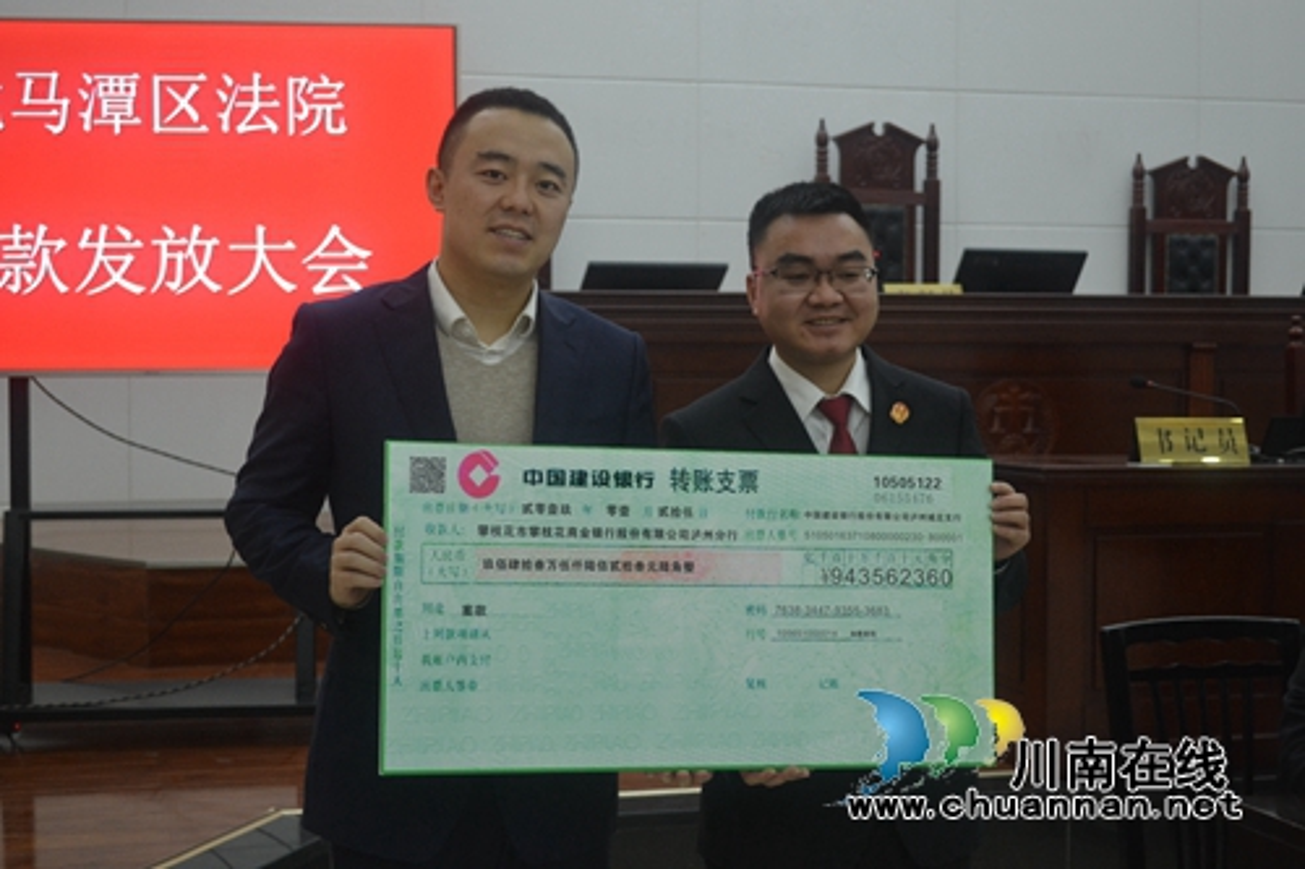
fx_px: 1957
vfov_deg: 25.0
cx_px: 652
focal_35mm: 54
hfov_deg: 36.9
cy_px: 434
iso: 800
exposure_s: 1/30
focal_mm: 36
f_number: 5
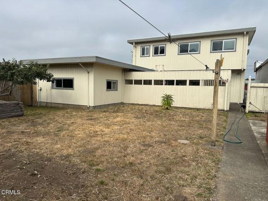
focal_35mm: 24
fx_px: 186
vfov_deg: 56.8
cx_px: 134
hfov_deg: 71.6
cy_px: 100
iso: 80
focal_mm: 6.86
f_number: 1.78
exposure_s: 1/4762
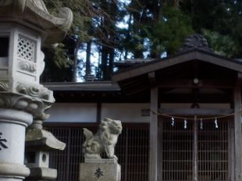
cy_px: 147
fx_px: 433
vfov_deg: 23.2
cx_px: 194
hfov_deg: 30.5
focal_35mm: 62
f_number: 3
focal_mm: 4.2
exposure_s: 1/40
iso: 80
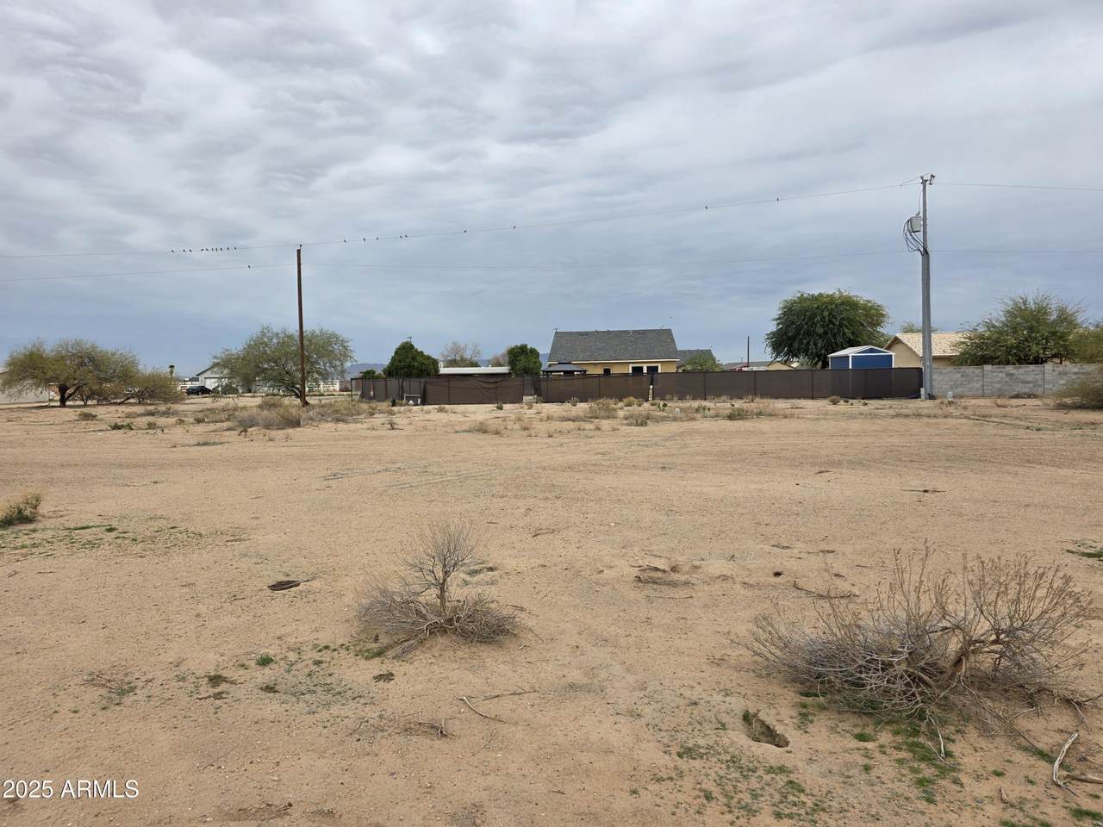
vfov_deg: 58.9
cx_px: 552
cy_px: 414
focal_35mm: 23
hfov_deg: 73.9
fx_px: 733
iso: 32
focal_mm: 6.3
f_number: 1.7
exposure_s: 1/359
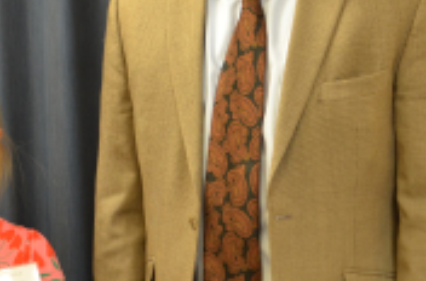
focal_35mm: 122
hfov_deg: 16.8
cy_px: 128
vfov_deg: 11.1
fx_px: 1439
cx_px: 126
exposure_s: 1/15
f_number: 4.5
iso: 720
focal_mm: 28
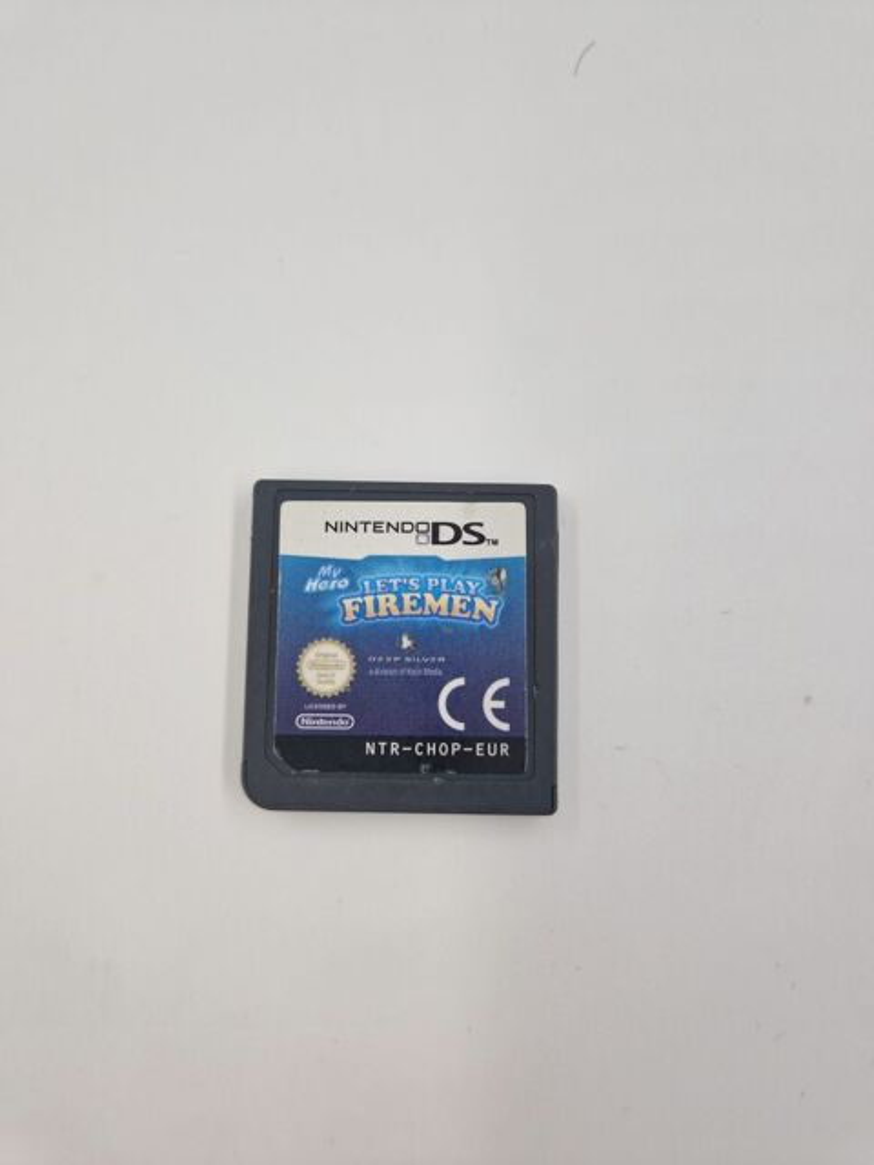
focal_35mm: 23
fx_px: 774
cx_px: 437
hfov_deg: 58.9
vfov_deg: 73.9
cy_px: 582
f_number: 1.8
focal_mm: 5.4
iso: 50
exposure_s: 1/59
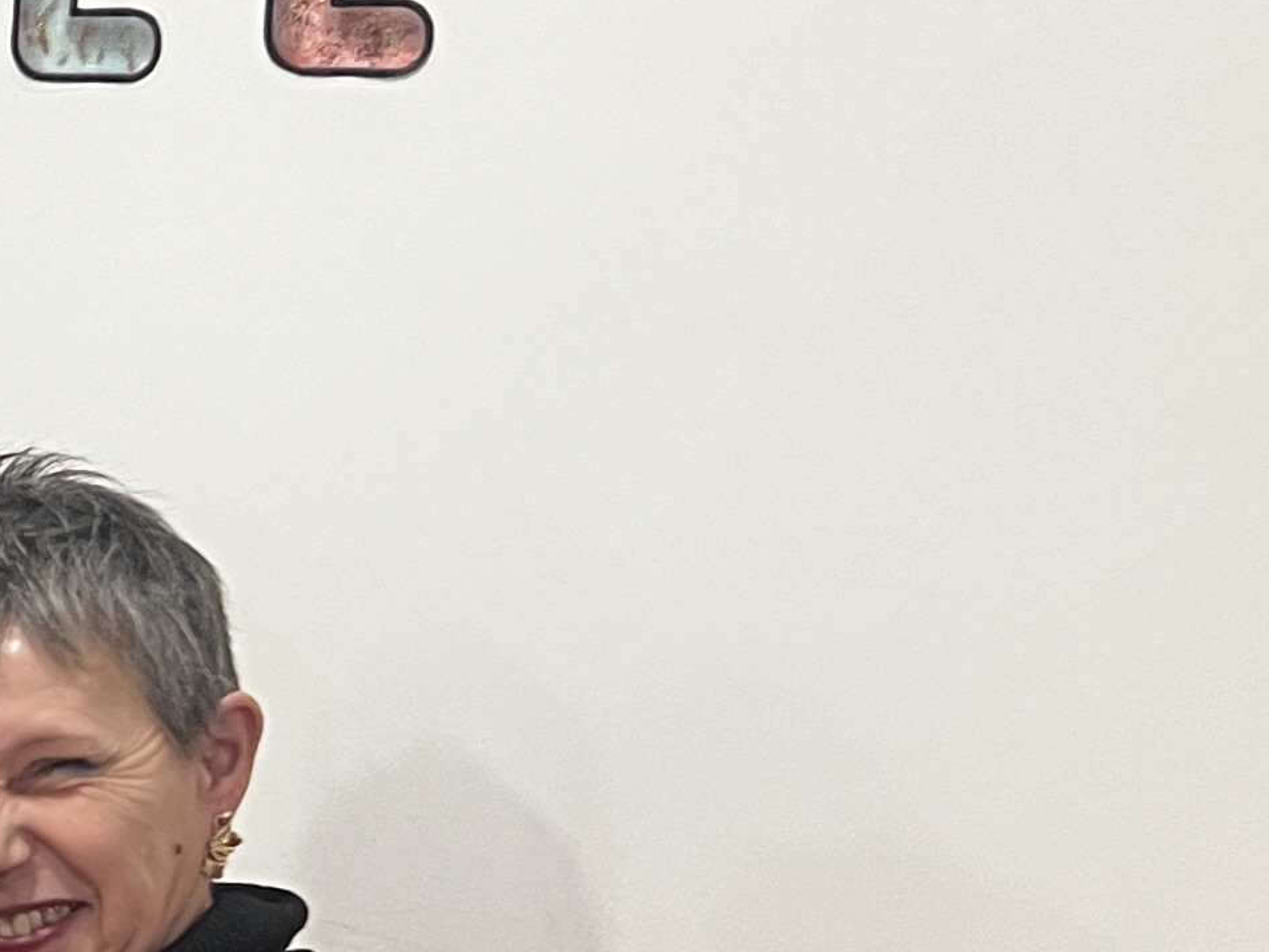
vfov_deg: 13.3
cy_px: 920
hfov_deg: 15.3
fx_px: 4033
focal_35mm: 110
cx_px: -1052
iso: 100
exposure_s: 1/50
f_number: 1.5
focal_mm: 5.7
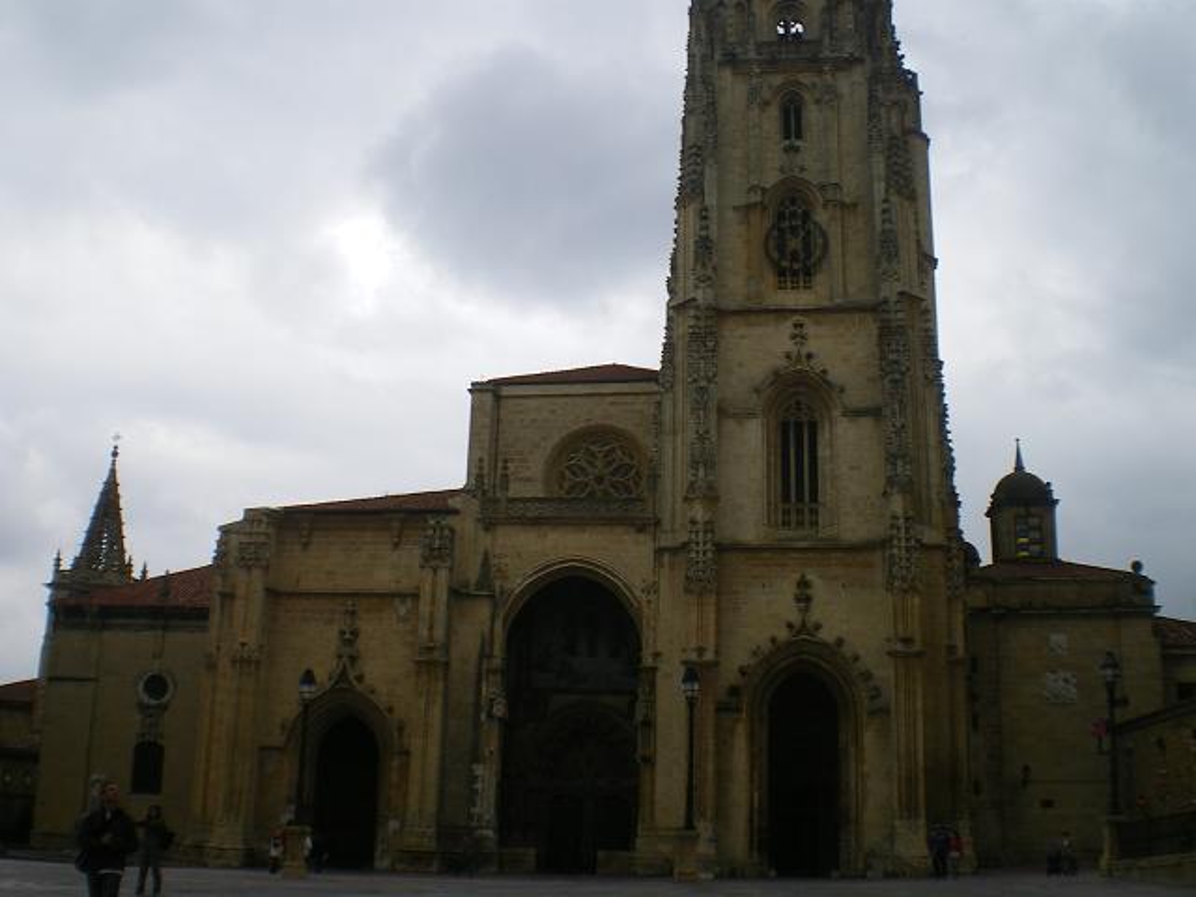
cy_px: 448
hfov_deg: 49.0
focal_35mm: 38
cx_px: 598
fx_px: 1313
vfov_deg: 37.7
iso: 64
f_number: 4.6
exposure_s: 1/200
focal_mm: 6.3
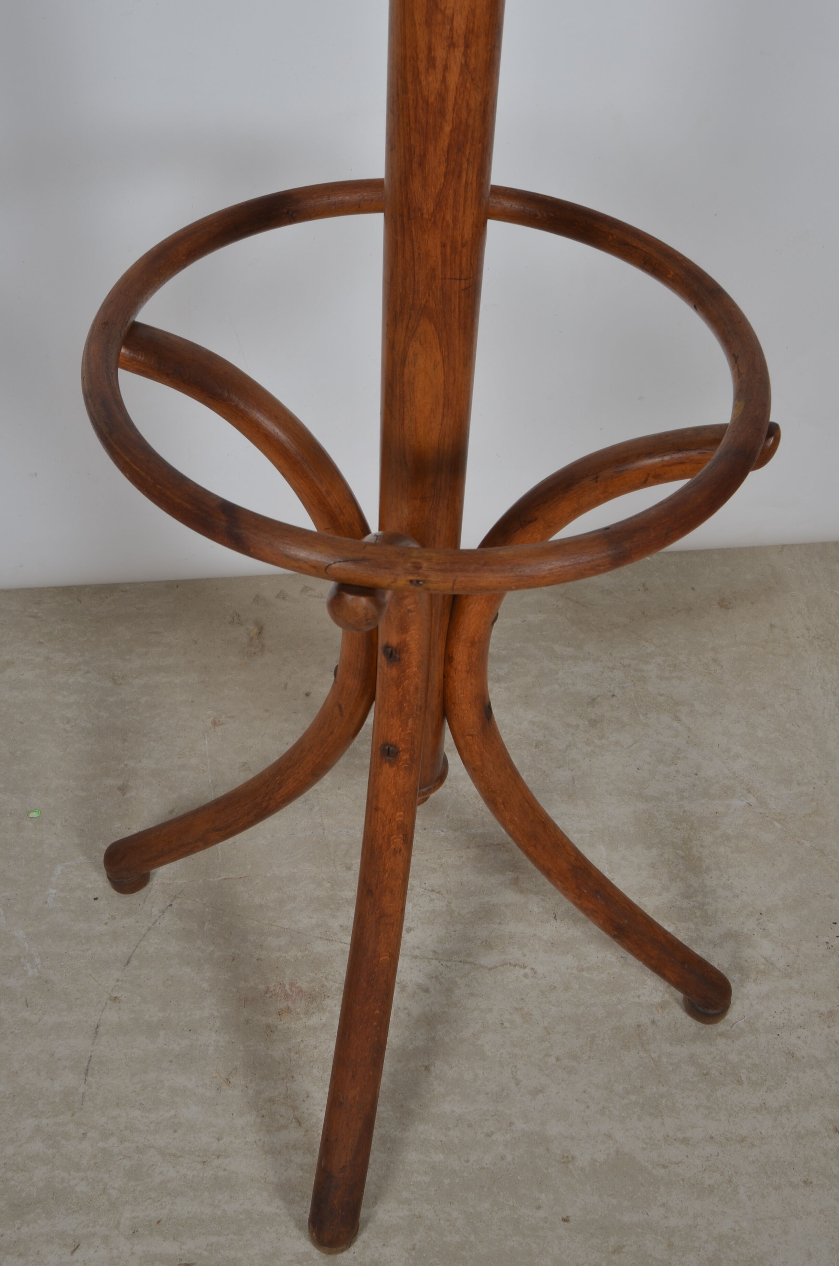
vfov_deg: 53.2
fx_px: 1264
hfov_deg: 36.7
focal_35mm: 36
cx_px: 420
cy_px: 633
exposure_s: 1/125
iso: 100
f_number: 14
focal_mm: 24
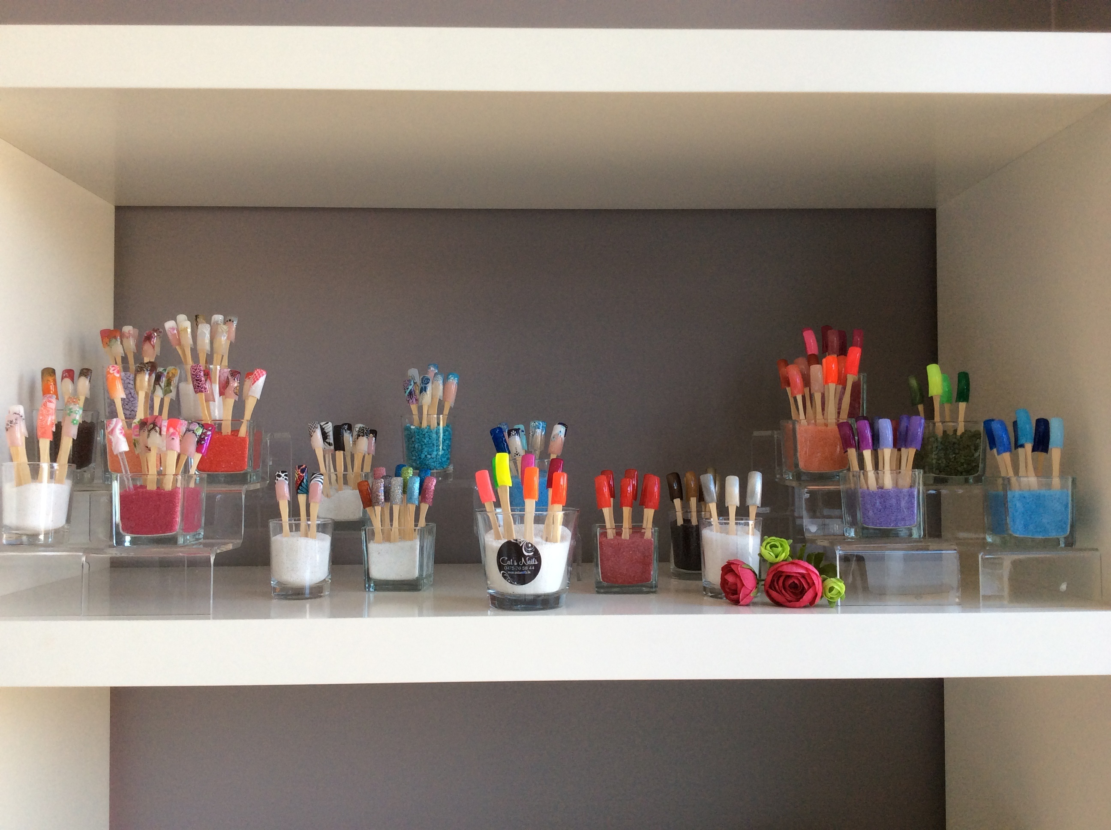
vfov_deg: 42.8
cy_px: 415
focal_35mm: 33
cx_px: 556
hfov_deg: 55.4
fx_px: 1058
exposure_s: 1/60
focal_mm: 3.3
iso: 50
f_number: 2.4
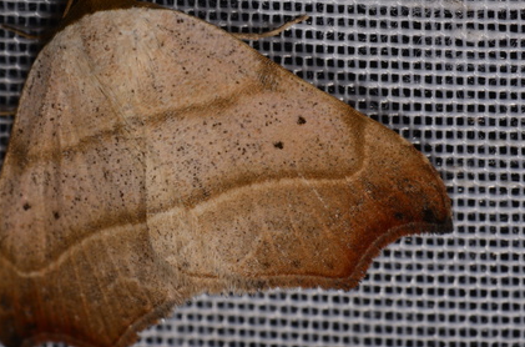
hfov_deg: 8.6
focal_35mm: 240
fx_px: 3489
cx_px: 133
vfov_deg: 5.7
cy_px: 193
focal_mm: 85
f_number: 22
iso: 100
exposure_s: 1/60
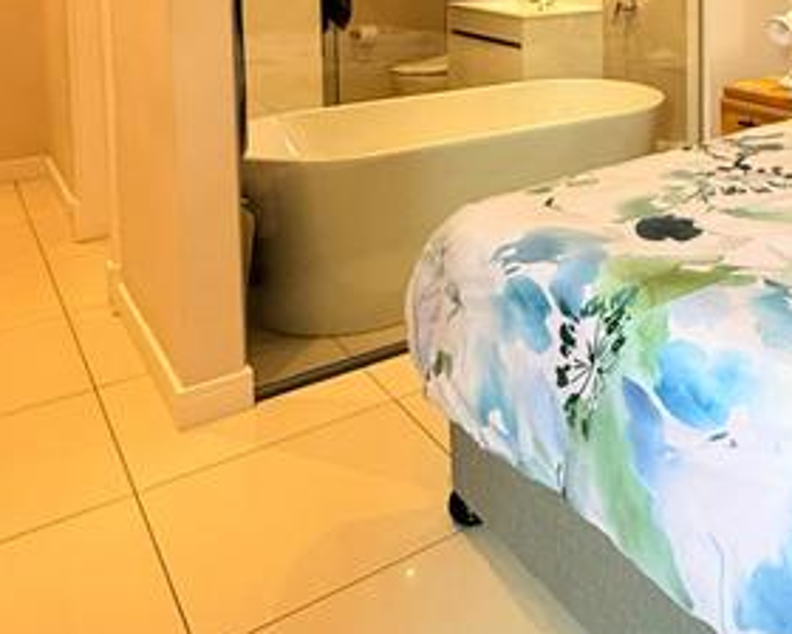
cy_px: -11
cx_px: 704
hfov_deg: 43.1
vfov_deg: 34.5
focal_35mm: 39
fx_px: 914
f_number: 2.2
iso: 250
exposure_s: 1/100
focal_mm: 2.22
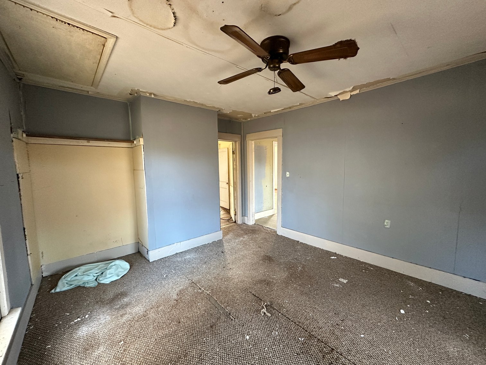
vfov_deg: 85.7
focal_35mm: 14
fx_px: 197
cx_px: 243
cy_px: 182
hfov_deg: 102.1
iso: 400
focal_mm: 2.22
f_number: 2.2
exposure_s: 1/60
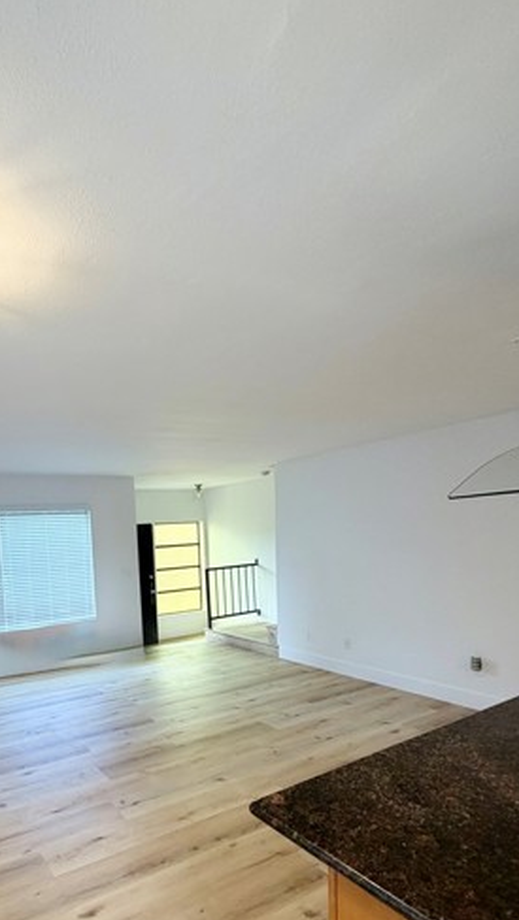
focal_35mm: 20
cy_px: 581
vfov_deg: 84.8
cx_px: 115
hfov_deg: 52.8
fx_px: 489
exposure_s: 1/120
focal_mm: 2.22
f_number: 2.2
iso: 100
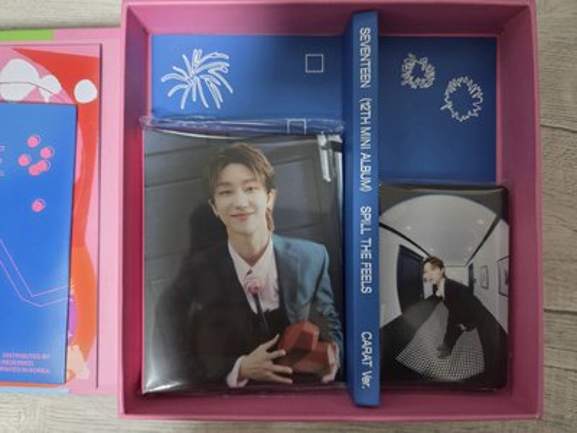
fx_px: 383
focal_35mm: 23
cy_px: 216
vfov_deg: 58.9
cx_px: 288
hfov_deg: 73.9
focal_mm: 5.4
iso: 1000
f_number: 1.8
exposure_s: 1/120
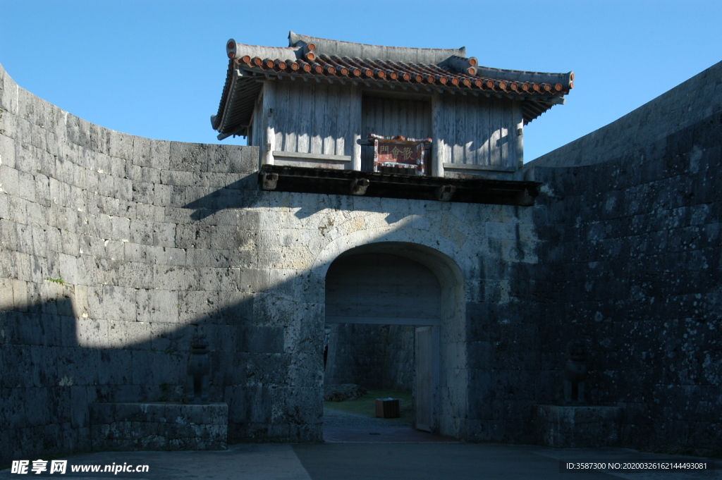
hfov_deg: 43.6
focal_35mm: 45
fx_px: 902
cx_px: 361
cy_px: 240
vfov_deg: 29.8
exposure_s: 1/250
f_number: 8
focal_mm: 30
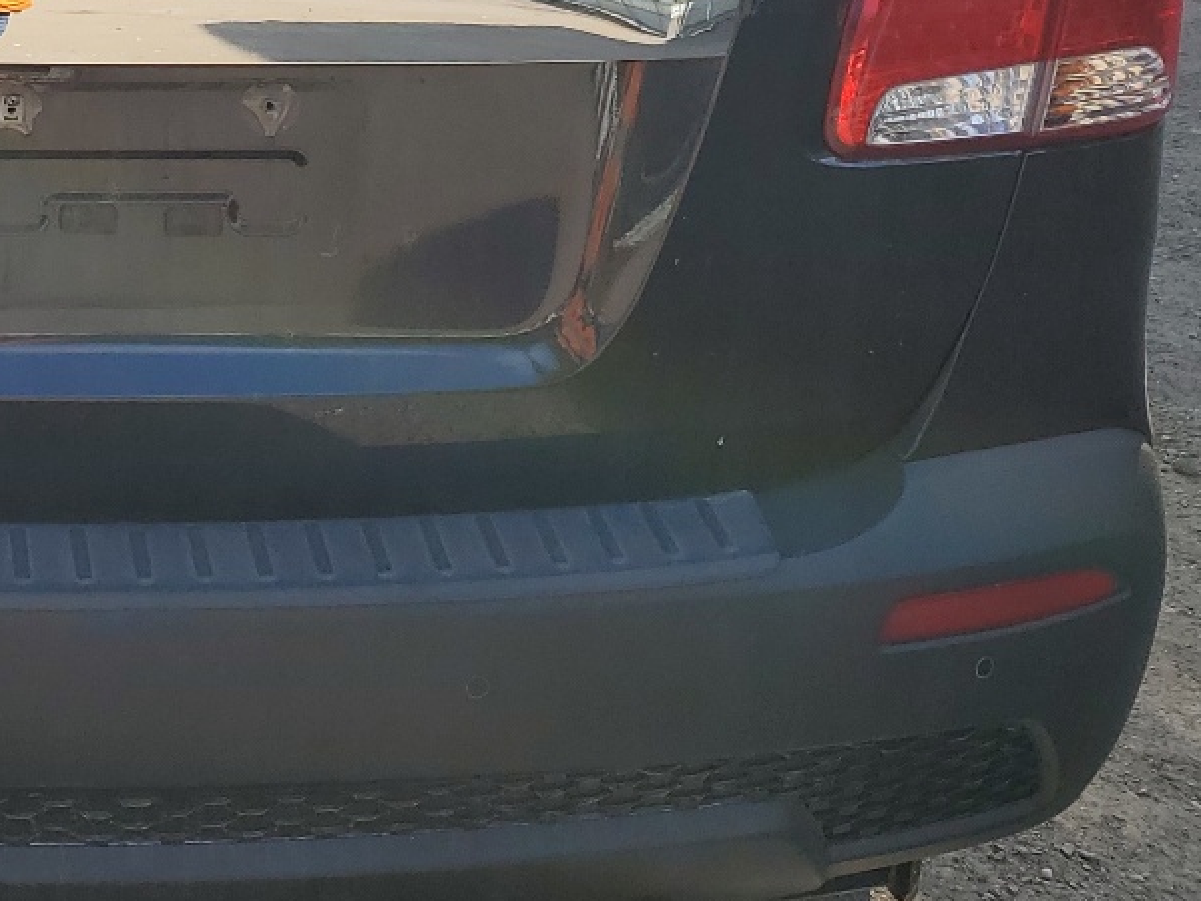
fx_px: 2393
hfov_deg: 26.6
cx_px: -6
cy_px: 36
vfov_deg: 20.7
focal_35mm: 69
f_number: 1.5
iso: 50
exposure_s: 1/1667
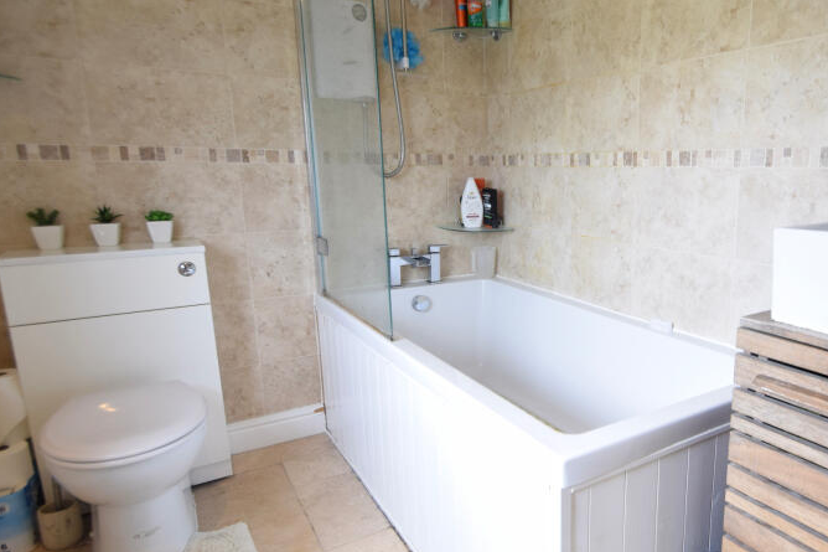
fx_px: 529
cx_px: 571
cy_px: 283
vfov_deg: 55.1
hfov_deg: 73.1
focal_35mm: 23
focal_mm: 10
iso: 400
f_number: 4.5
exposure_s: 1/15
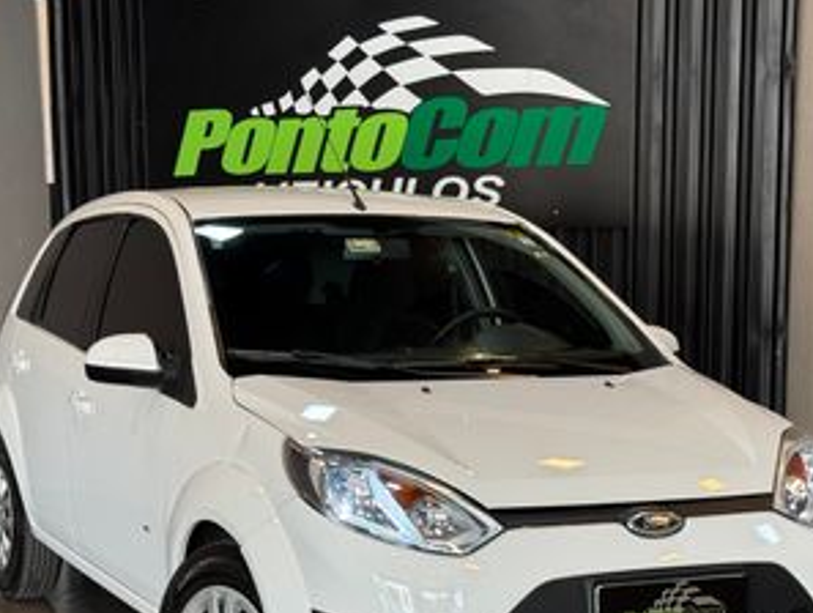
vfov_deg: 19.3
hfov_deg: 25.6
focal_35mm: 76
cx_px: 422
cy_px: 460
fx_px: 1789
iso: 80
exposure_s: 1/60
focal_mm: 6.76
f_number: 1.78
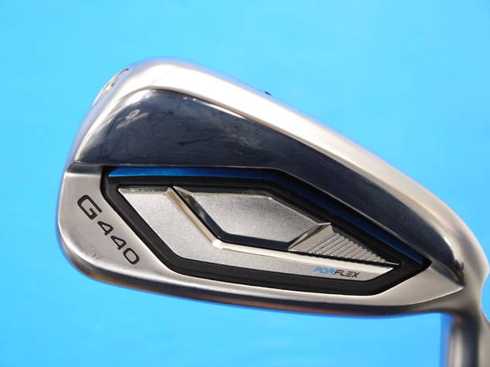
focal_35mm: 89
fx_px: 1260
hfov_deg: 22.0
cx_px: 238
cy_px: 181
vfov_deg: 16.6
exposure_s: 1/80
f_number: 5.6
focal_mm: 42
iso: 800
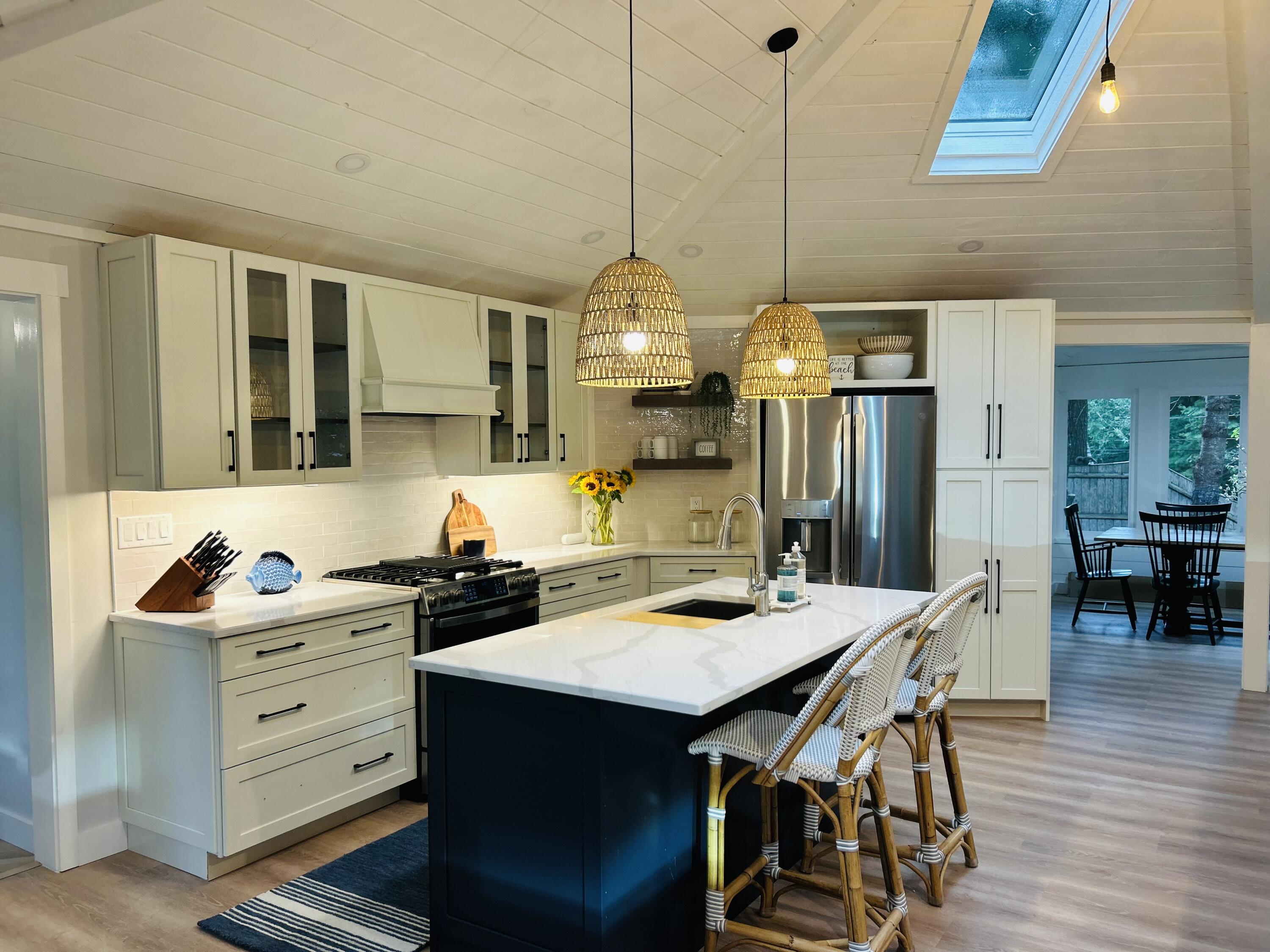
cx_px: 635
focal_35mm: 26
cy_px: 476
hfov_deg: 67.3
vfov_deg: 53.1
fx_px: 954
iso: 80
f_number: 1.5
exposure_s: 1/60
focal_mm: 5.7
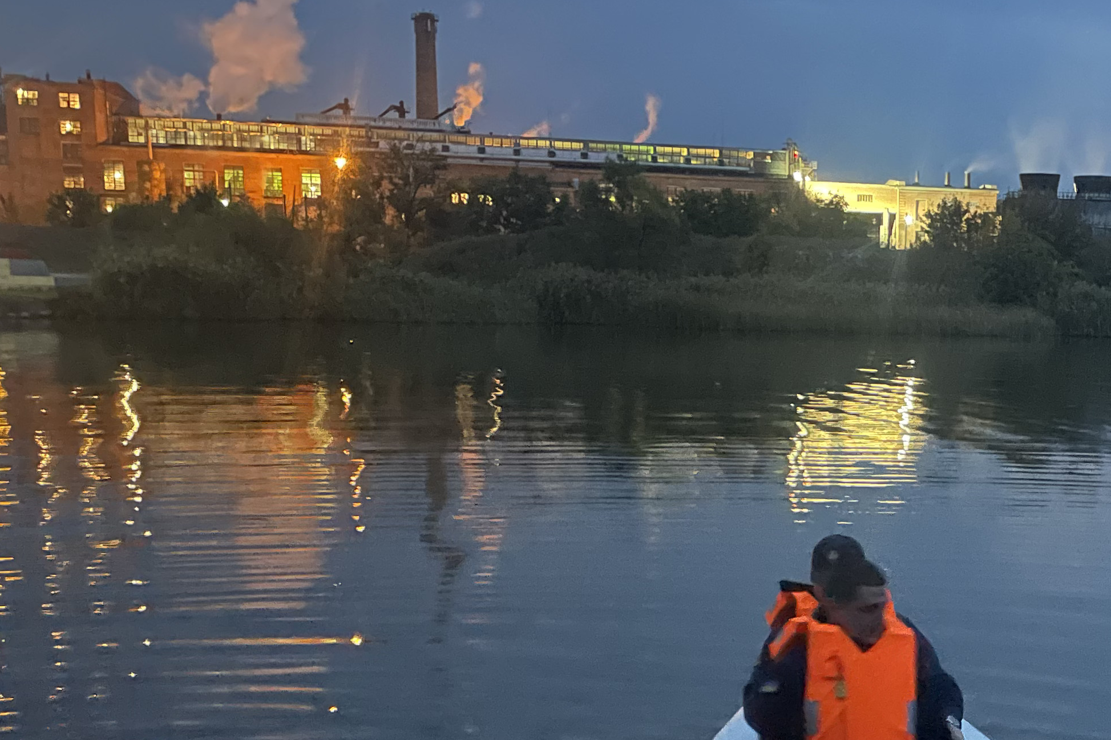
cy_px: 631
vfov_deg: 23.7
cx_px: 928
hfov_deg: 34.3
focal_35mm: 56
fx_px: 1728
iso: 1250
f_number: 1.6
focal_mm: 4.2
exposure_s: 1/14
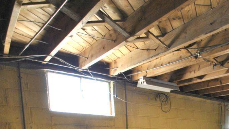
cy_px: 167
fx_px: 213
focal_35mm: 35
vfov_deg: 28.0
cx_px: 226
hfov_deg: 47.6
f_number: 4
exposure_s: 1/50
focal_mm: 10
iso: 400
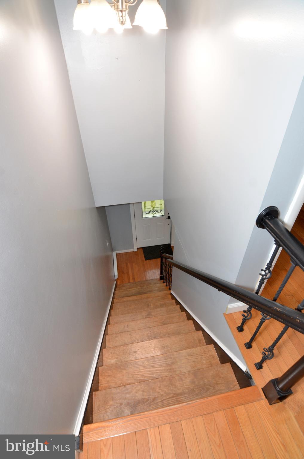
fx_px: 210
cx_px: 152
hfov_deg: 71.8
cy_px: 230
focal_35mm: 16
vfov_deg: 95.1
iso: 800
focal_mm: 11
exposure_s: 1/100
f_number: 7.1
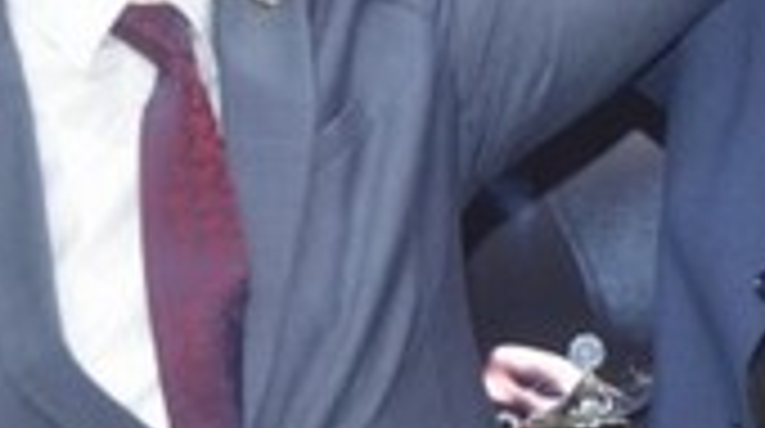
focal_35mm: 161
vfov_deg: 7.5
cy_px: 126
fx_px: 3261
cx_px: 972
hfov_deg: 13.0
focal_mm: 26
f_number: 2.8
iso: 800
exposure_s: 1/60
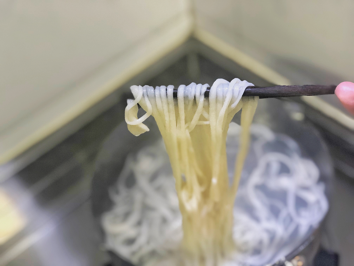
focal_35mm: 57
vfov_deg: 25.7
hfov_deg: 33.8
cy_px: 133
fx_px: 583
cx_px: 177
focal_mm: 6.6
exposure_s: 1/33
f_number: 2.8
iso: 250
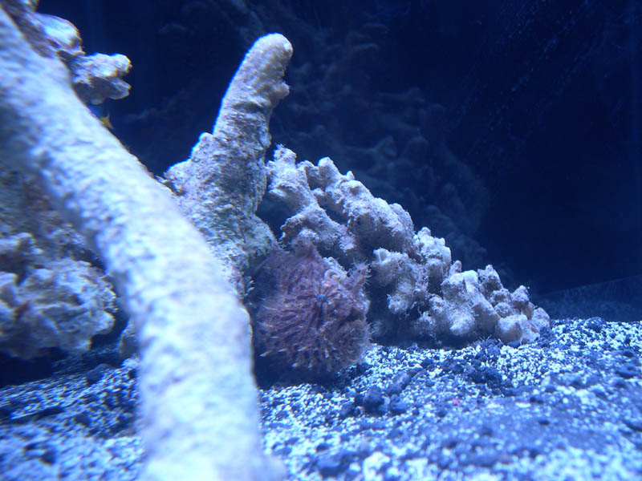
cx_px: 321
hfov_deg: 49.0
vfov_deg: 37.7
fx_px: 705
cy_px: 240
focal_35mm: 38
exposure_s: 1/91.2
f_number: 2.8
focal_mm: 8
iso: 100
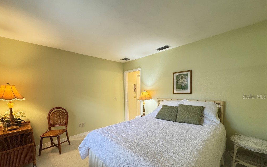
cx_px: 132
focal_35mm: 15
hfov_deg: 101.5
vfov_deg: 74.3
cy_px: 97
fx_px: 109
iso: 400
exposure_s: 1/60
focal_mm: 2.22
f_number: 2.2
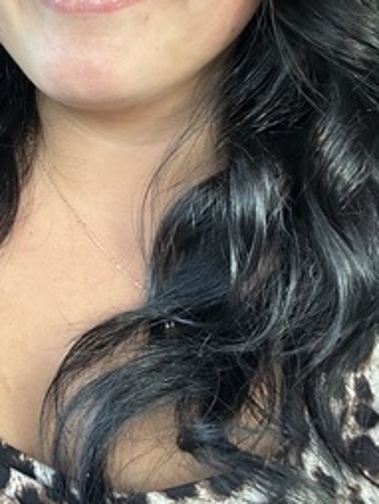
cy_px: 91
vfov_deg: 31.7
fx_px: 860
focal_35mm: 59
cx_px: 82
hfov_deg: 24.5
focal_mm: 2.69
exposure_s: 1/60
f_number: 1.9
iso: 125
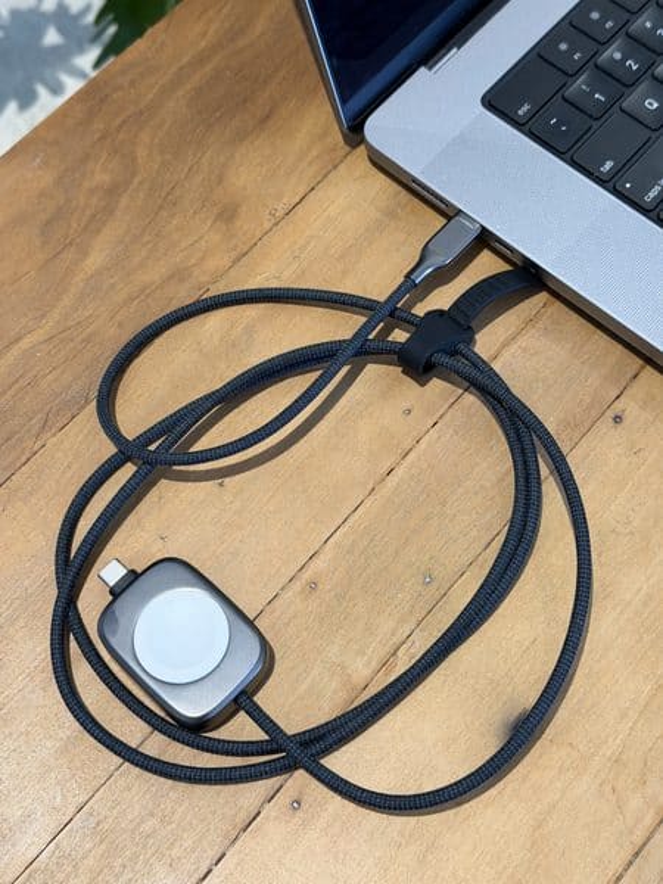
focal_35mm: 48
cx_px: 332
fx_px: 1226
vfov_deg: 39.7
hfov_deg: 30.3
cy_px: 442
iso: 200
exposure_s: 1/40
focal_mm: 6.76
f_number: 1.78
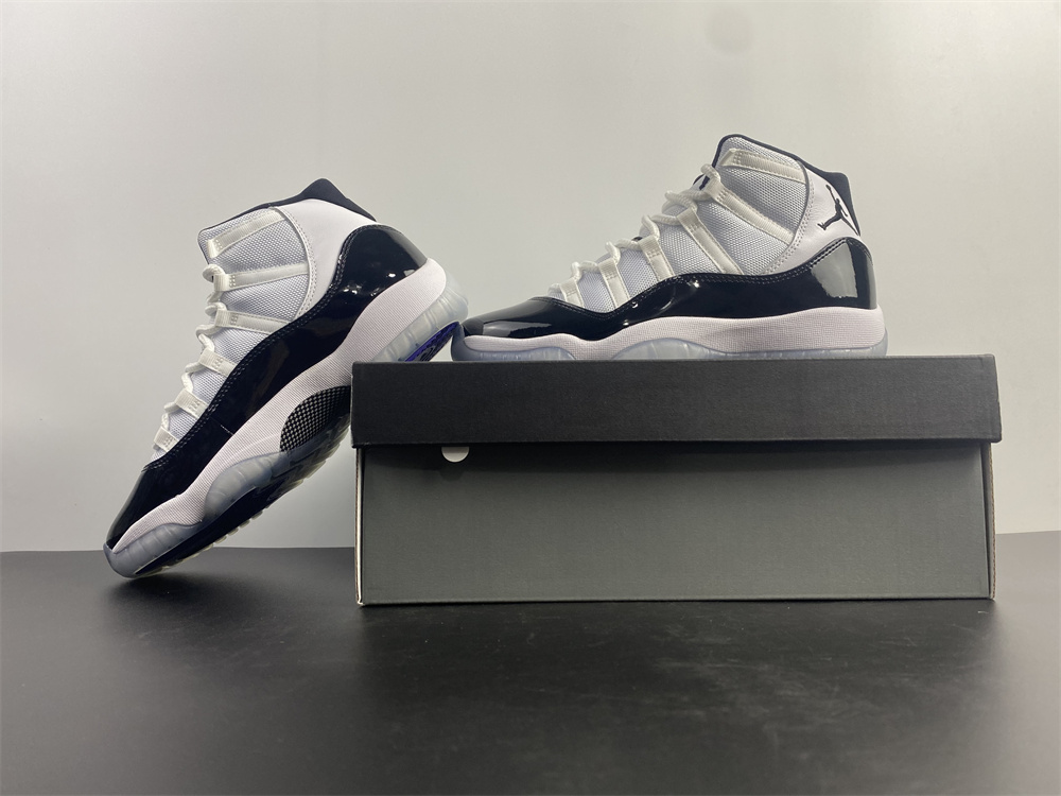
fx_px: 797
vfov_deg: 53.1
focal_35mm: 26
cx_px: 530
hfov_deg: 67.3
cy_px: 398
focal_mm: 4.25
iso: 64
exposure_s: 1/100
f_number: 1.8
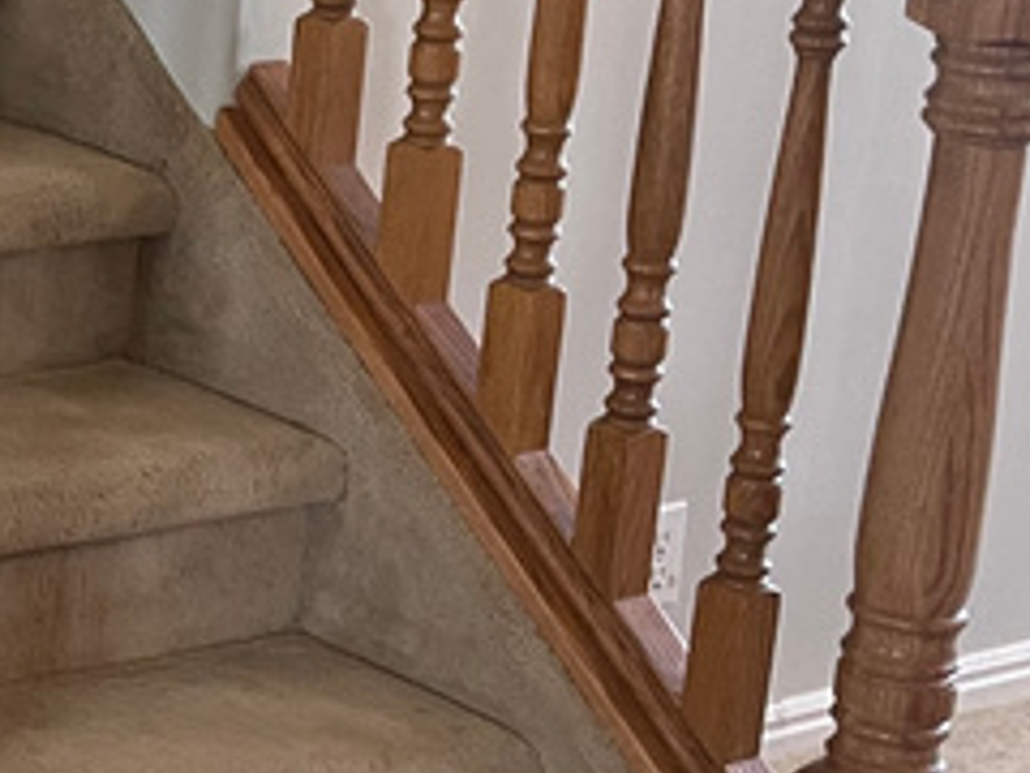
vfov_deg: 13.3
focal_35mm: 111
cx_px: -966
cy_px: 210
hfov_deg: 14.8
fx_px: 3303
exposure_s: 1/60
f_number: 1.6
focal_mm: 4.2
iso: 125
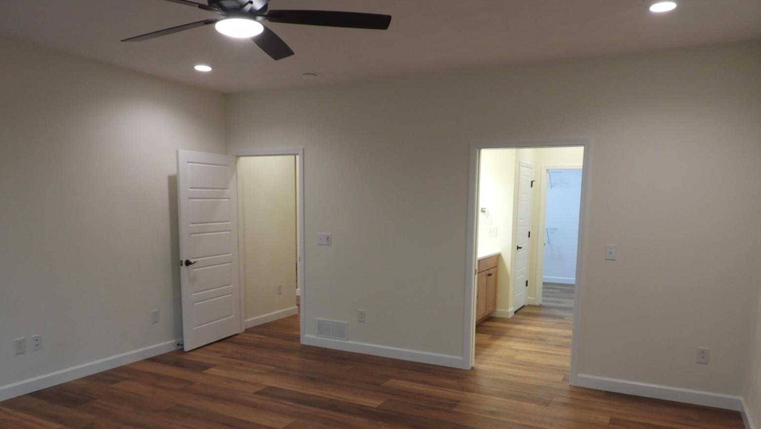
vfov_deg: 42.5
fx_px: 545
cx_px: 375
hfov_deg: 69.8
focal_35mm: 27
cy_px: 278
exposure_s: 1/30
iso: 160
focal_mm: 4.3
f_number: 3.3
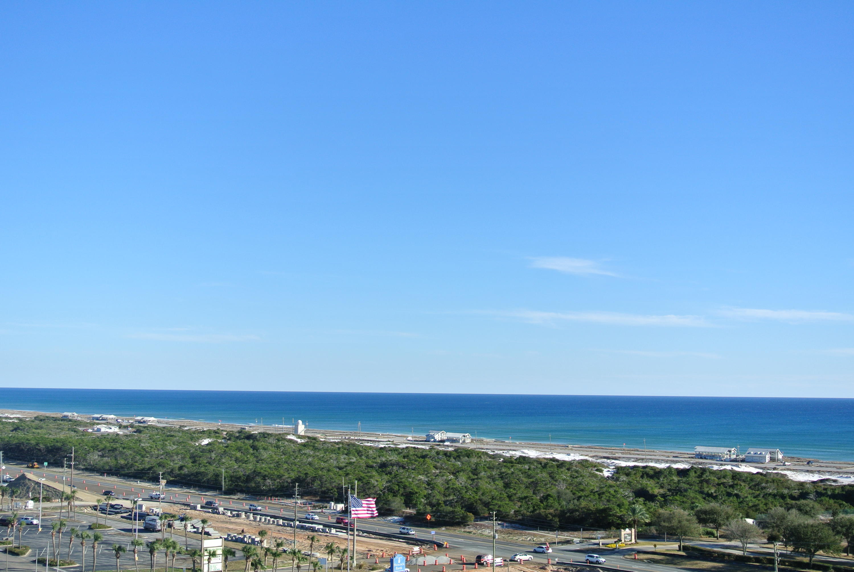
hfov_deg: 40.3
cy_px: 286
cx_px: 427
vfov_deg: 27.6
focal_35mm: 49
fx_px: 1164
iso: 100
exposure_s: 1/500
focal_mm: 18.2
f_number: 4.5
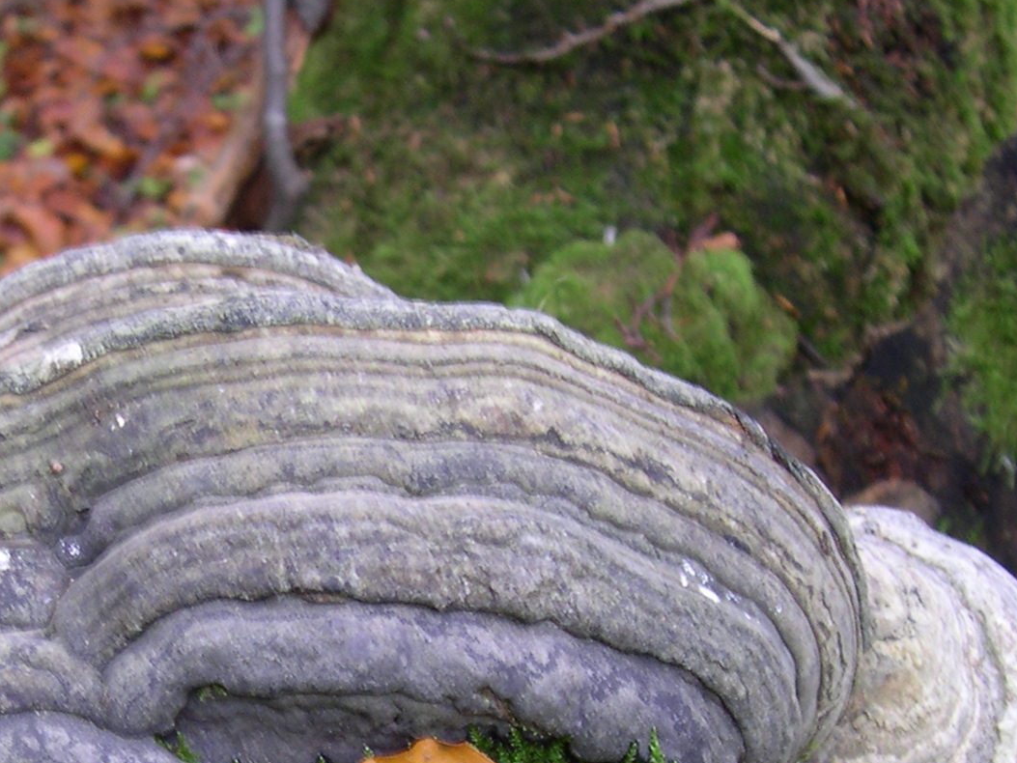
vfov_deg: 17.5
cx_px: 215
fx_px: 2409
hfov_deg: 23.5
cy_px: 797
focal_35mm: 82
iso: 100
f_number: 2.8
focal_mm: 8
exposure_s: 1/6.7
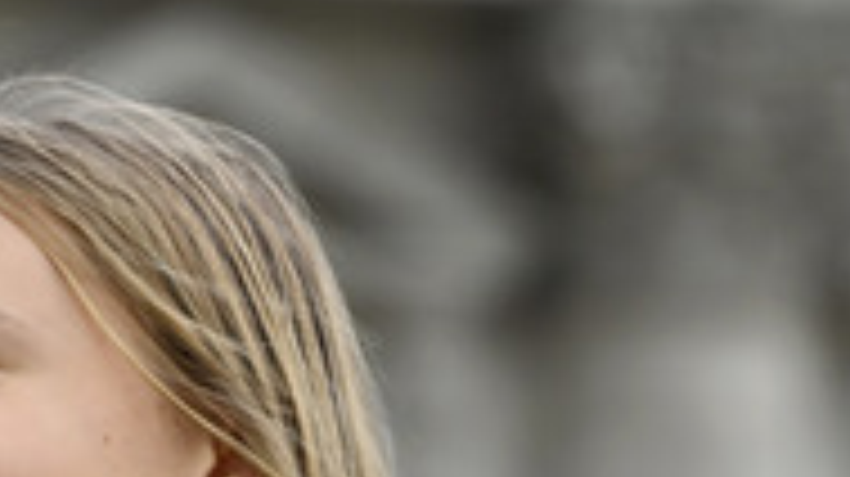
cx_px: -106
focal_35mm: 750
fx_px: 16892
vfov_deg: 1.6
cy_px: 612
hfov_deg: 2.9
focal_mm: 300
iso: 1600
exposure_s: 1/500
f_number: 8
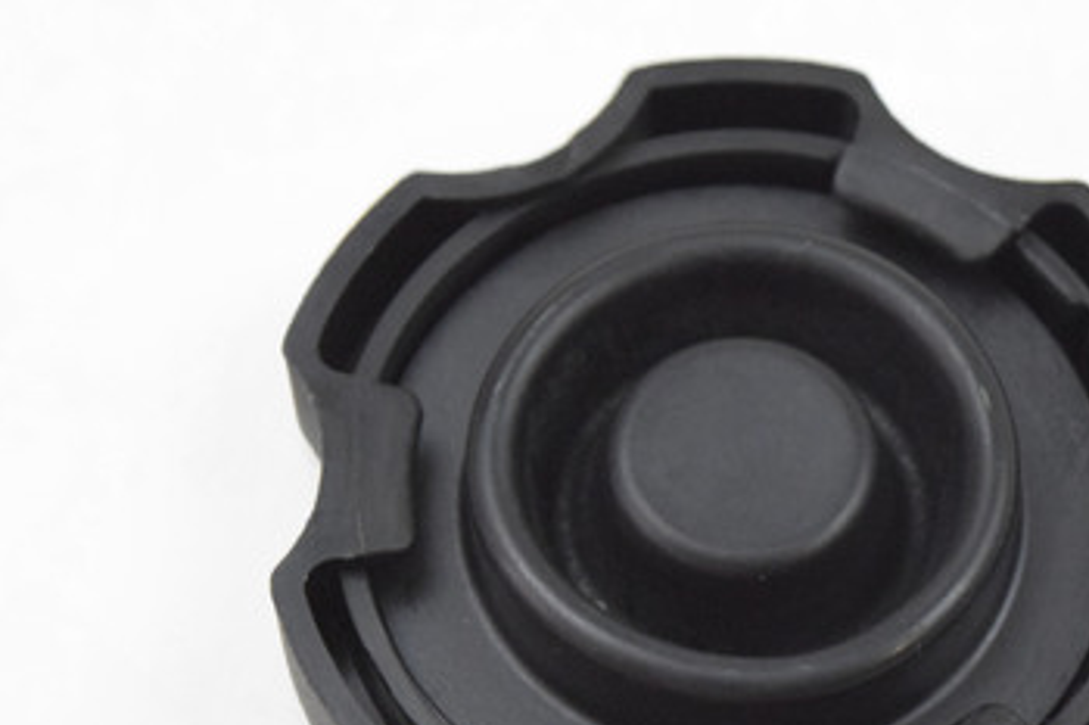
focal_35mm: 151
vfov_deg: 9.1
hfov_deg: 13.6
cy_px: 490
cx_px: 722
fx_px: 4563
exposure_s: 1/60
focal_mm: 55
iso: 5600
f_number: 5.6
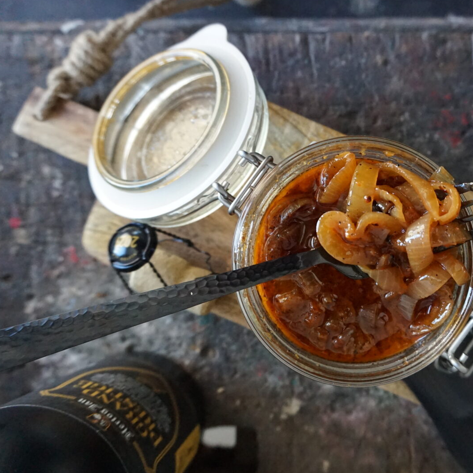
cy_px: 237
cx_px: 336
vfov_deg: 52.5
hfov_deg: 51.0
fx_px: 479
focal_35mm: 31
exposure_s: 1/320
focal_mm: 16
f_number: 3.5
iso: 3200
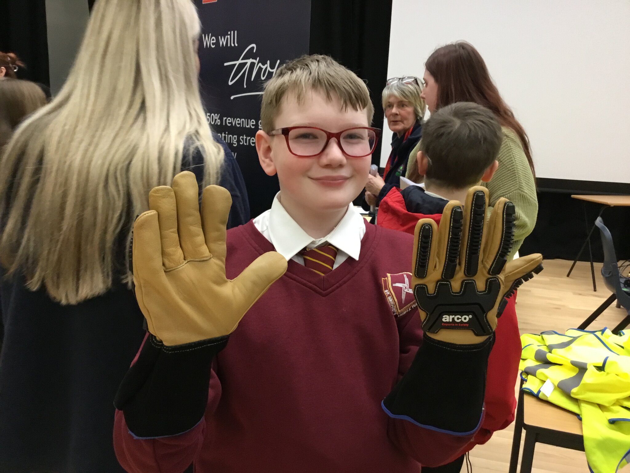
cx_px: 315
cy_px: 236
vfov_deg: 45.4
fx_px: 564
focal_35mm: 31
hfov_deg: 58.4
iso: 160
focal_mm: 3.3
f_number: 2.4
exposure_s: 1/33
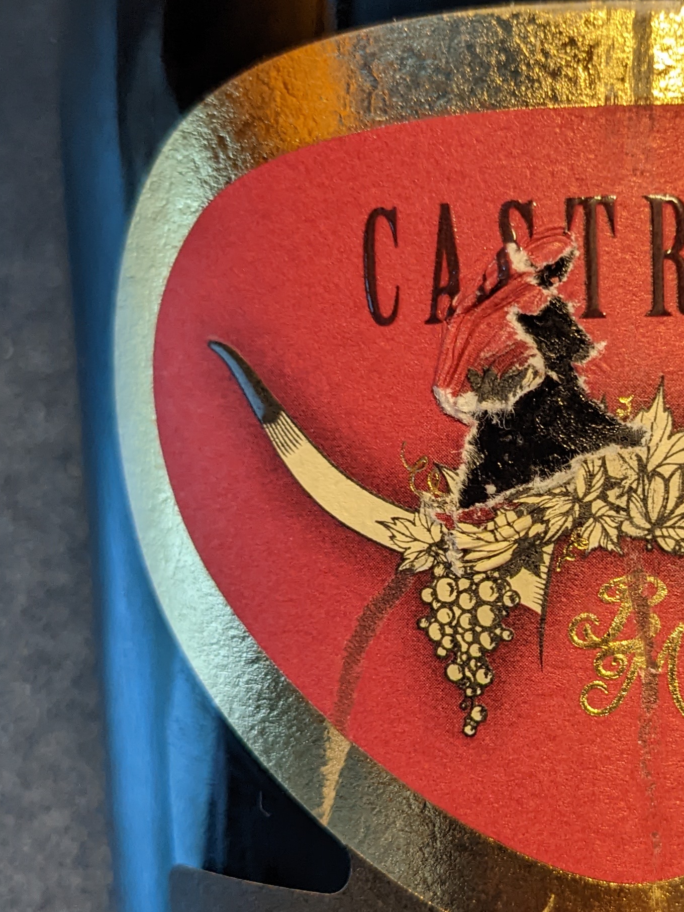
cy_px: 489
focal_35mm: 60
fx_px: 1580
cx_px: 567
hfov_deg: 24.0
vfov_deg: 32.2
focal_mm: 4.38
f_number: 1.73
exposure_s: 1/25
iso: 137
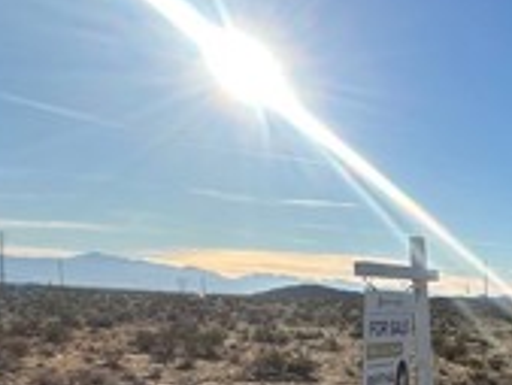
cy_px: 367
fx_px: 784
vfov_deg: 26.4
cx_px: 682
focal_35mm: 53
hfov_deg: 28.8
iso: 50
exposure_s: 1/2959
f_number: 2.2
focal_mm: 2.22
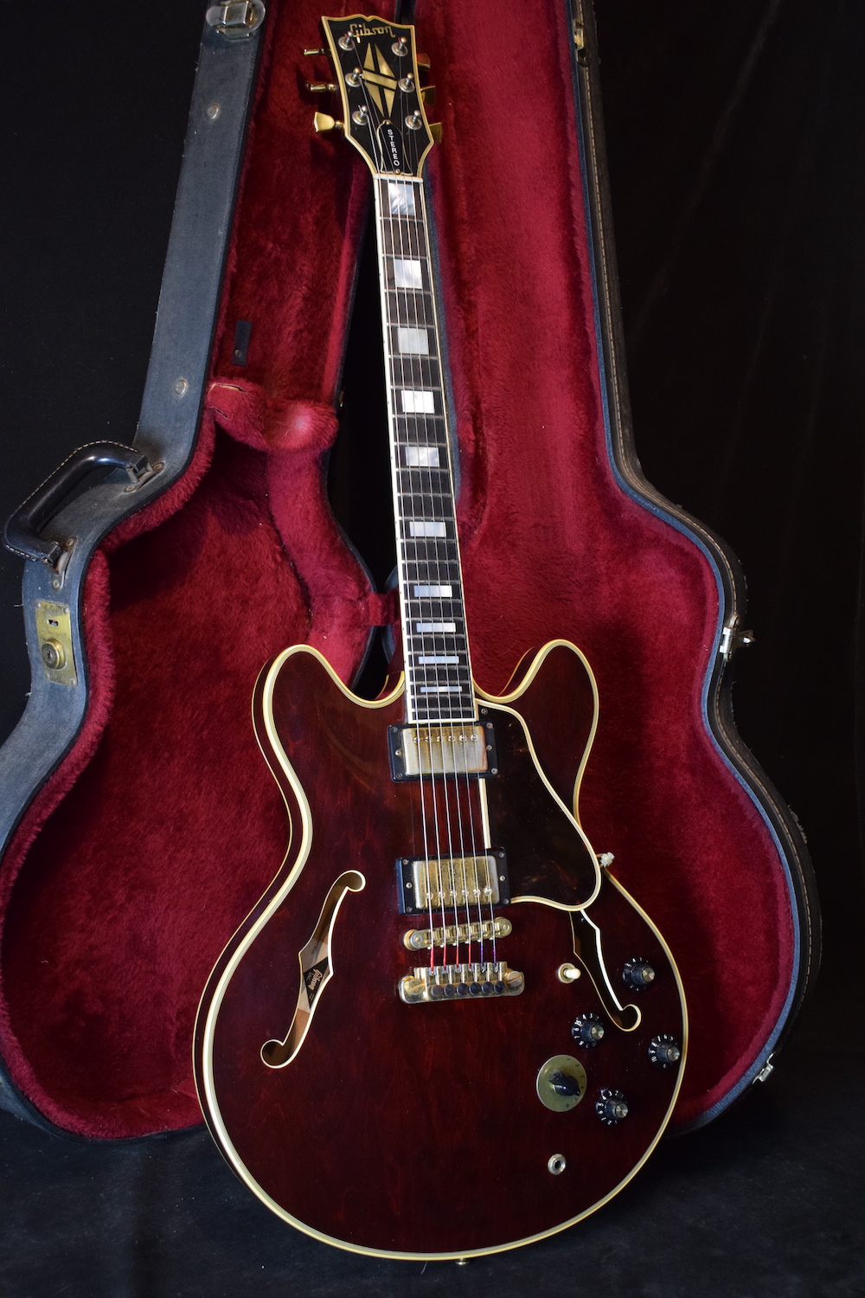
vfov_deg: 42.3
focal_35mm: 46
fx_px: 1676
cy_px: 649
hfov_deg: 28.9
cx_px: 432
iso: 1800
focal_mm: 31
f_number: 4.2
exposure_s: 1/30
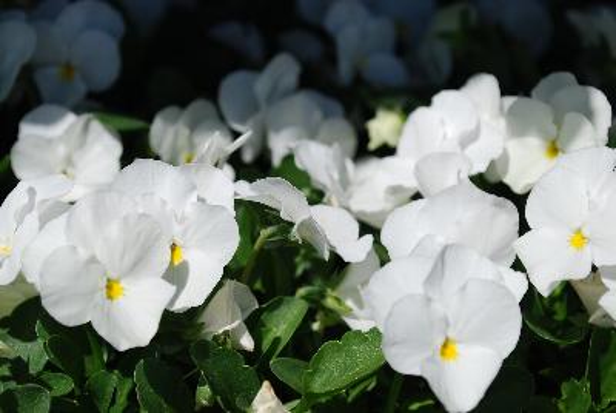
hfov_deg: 24.6
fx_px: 1414
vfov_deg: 16.6
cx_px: 308
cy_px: 206
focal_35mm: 82
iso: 100
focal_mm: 55
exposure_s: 1/500
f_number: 8
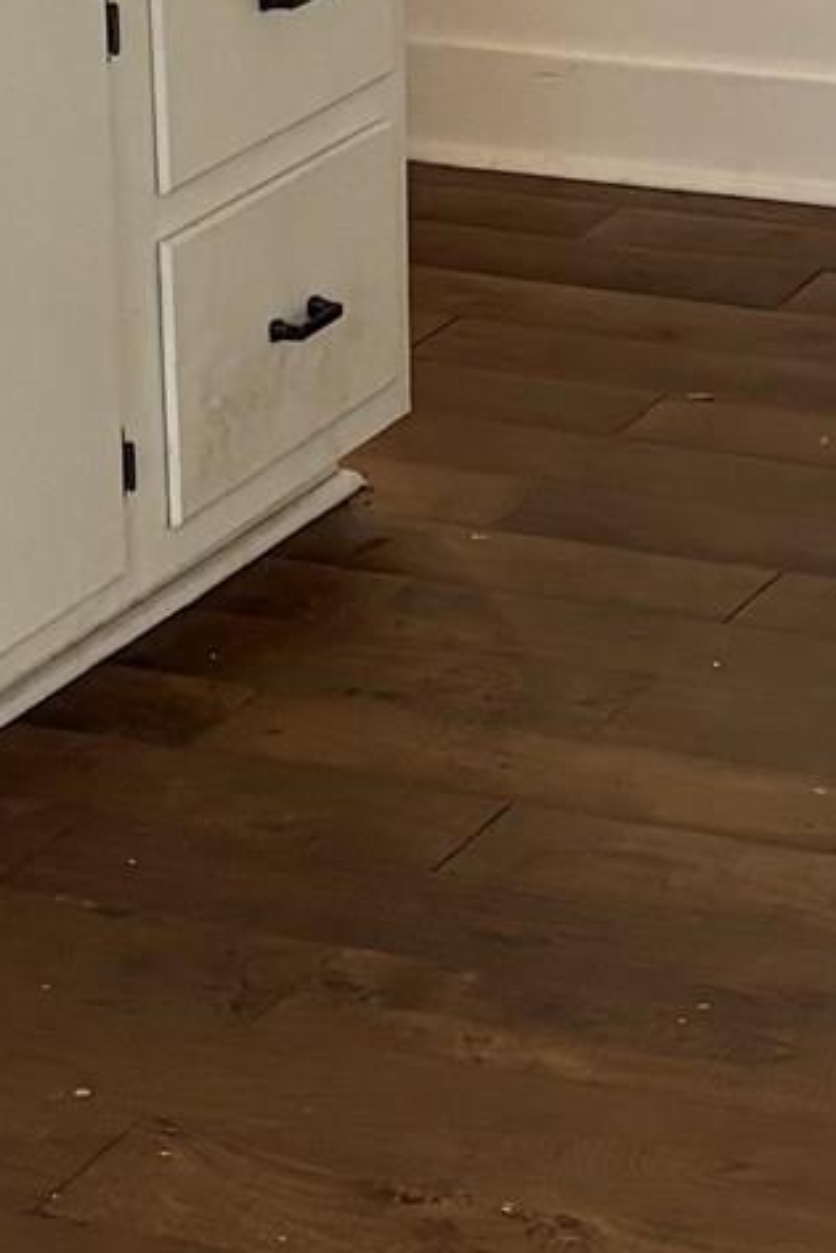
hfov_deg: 10.4
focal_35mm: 132
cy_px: 581
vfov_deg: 15.5
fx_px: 4594
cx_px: 650
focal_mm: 5.96
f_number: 1.6
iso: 250
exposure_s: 1/60
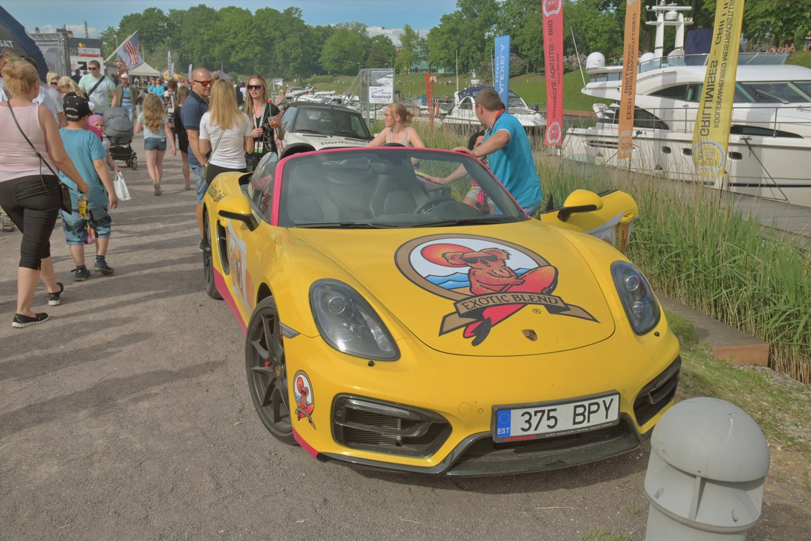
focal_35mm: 34
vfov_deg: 38.9
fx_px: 766
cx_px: 406
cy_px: 270
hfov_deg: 55.8
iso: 100
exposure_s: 1/250
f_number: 9
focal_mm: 34
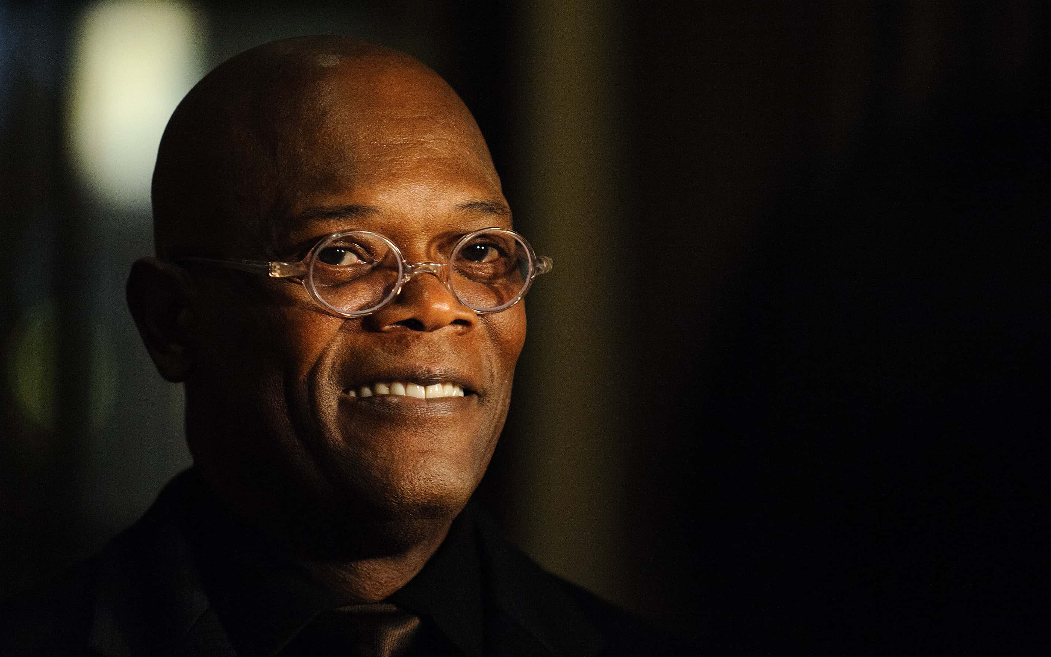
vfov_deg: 6.1
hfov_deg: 9.8
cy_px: 304
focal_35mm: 214
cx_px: 545
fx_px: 6130
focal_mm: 200
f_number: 2.8
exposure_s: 1/160
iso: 2000
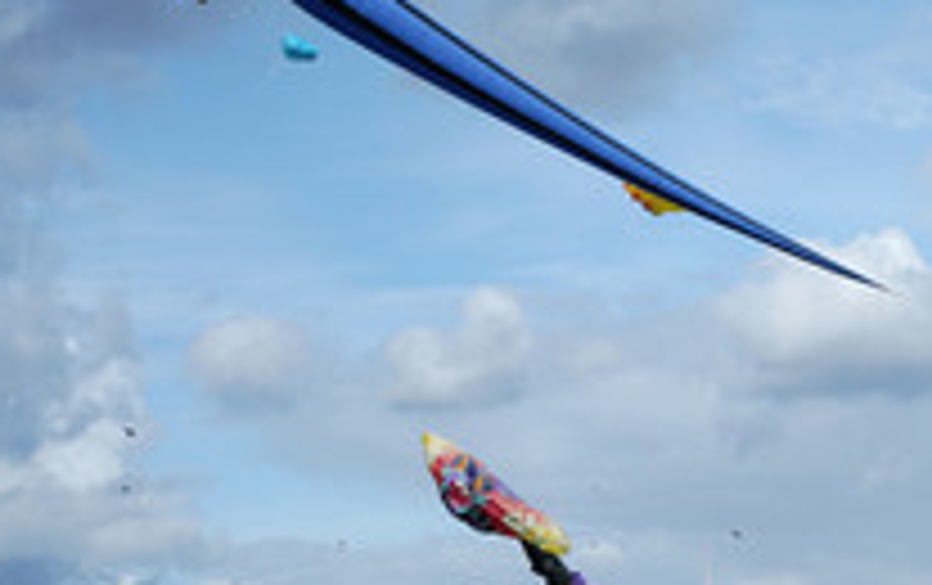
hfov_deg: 21.9
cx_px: 808
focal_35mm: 93
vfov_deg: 14.1
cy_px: 194
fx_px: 2365
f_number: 8
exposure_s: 1/2000
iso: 640
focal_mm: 42
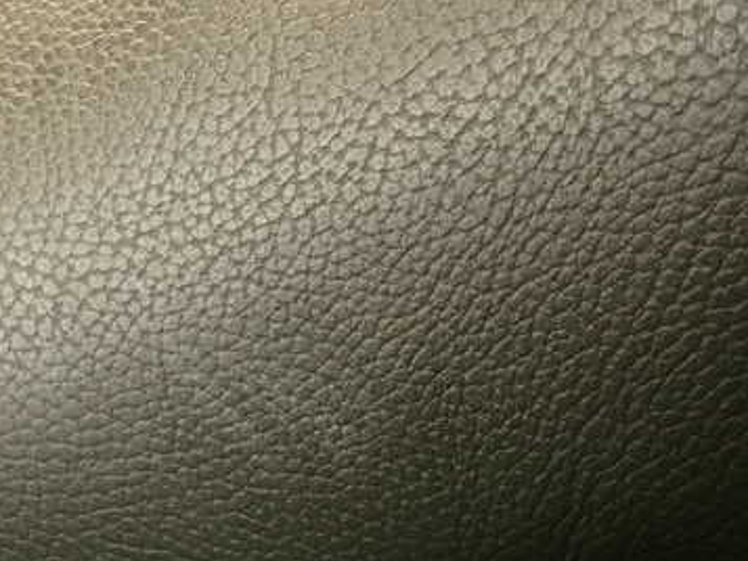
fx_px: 908
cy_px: 387
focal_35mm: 42
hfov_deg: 44.0
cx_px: 239
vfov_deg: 34.0
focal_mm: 4.5
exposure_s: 1/30
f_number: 2
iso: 320
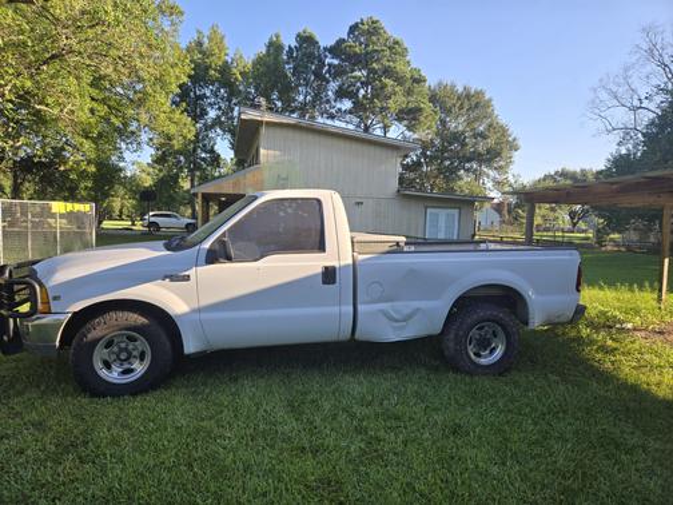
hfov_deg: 73.9
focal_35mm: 23
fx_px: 447
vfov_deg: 58.9
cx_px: 336
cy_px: 252
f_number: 1.8
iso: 25
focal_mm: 5.4
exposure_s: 1/504
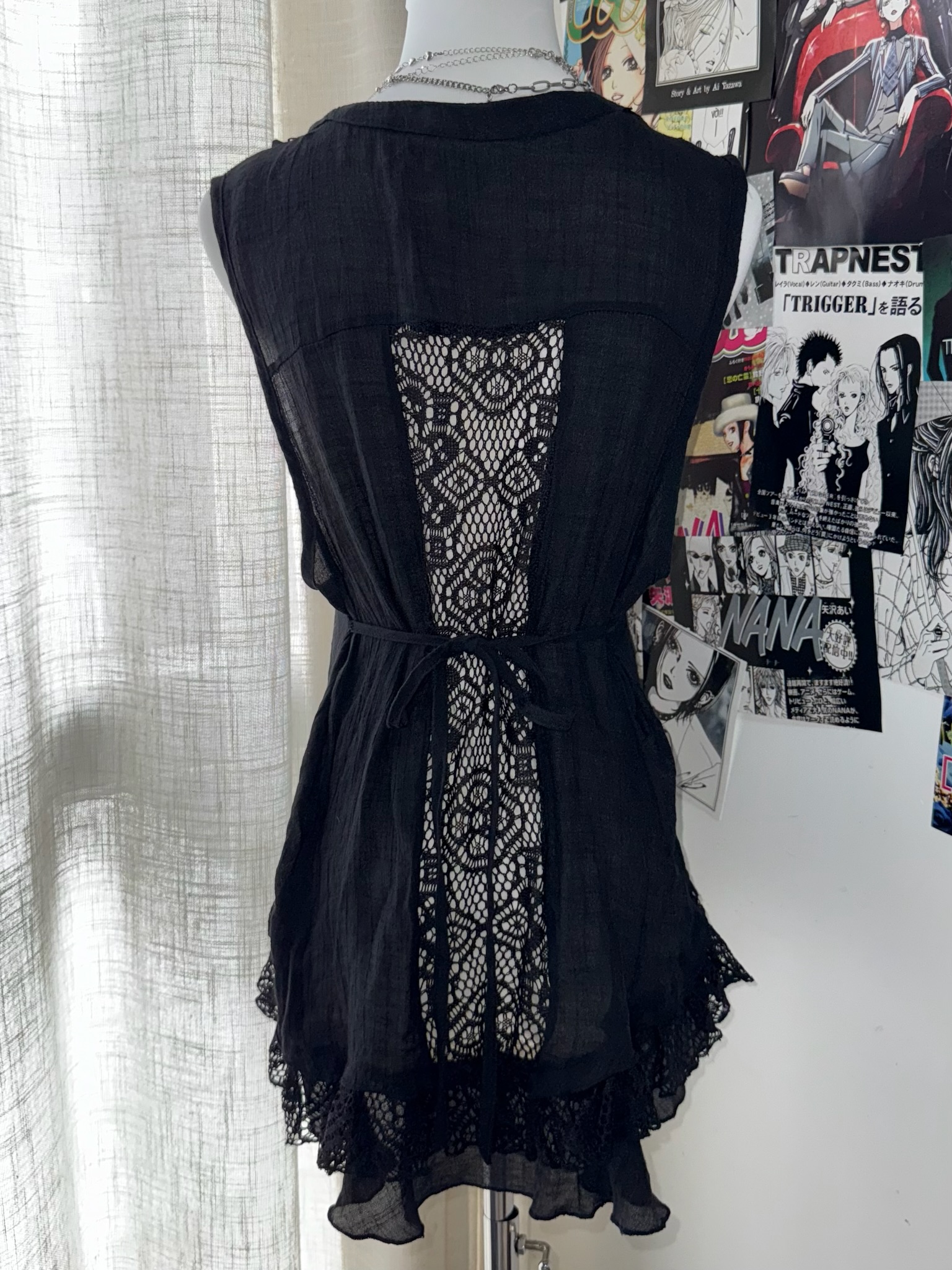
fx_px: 880
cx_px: 476
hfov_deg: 56.8
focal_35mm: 24
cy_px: 635
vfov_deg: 71.6
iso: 160
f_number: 1.78
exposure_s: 1/204
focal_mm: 6.76
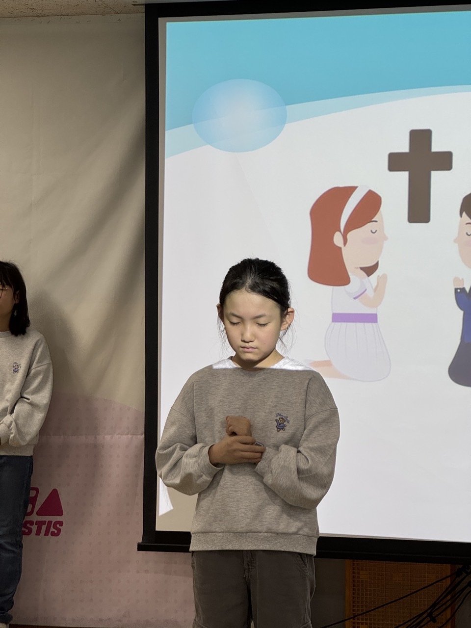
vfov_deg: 25.3
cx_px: 236
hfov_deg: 19.1
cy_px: 314
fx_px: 1397
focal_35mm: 77
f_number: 2.8
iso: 160
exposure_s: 1/120
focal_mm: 9
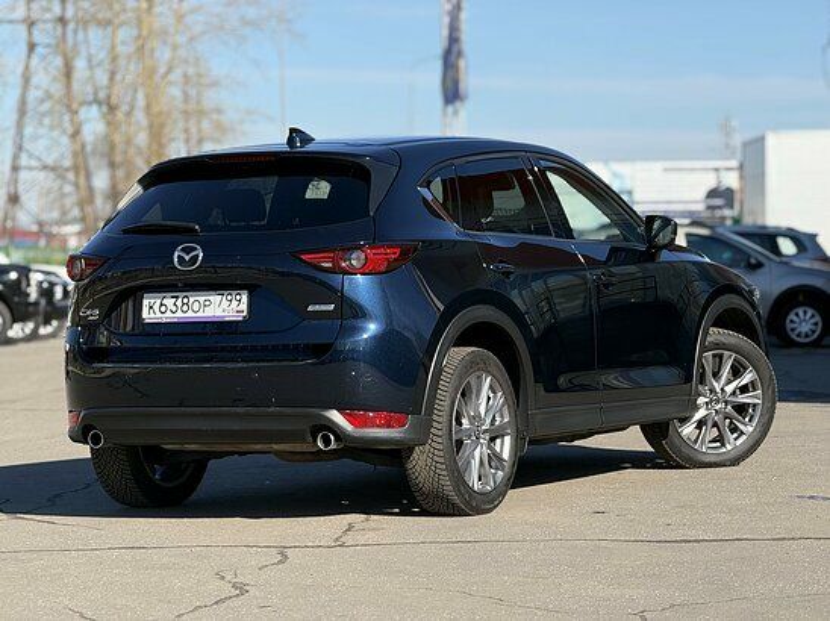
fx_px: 2875
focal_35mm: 120
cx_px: 415
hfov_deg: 16.4
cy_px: 310
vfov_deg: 12.3
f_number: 2.8
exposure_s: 1/1130
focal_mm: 15.66
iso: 50
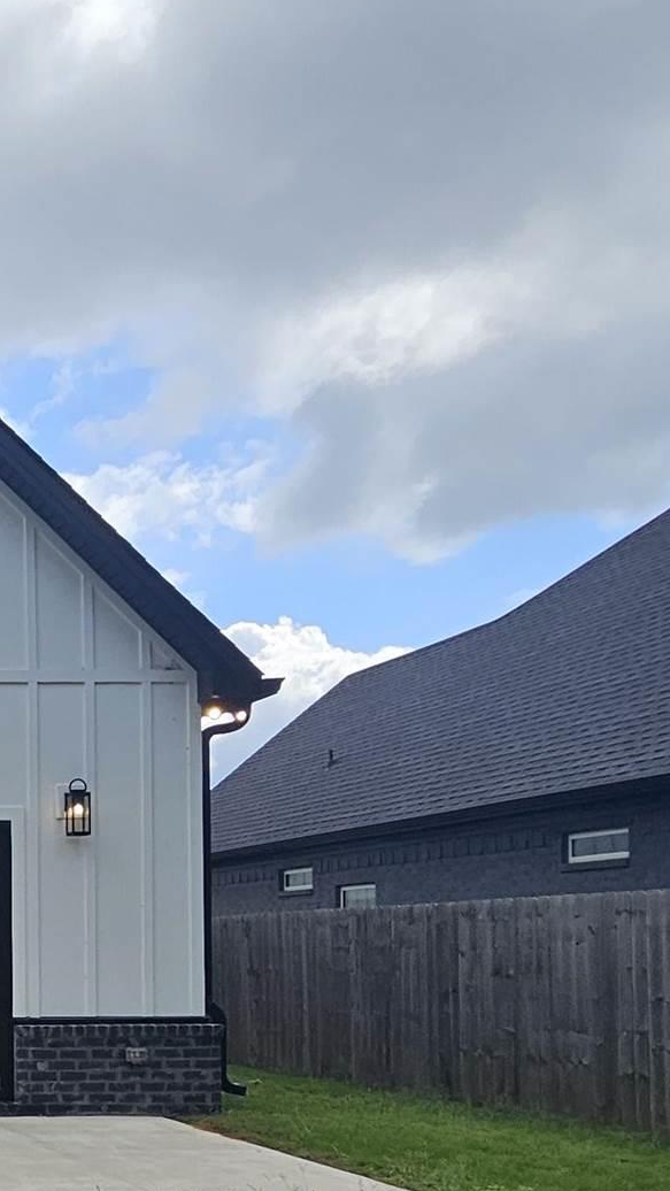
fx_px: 1326
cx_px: -461
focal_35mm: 42
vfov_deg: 46.2
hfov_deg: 21.3
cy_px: 928
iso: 50
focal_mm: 2.2
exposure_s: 1/2198
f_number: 2.2
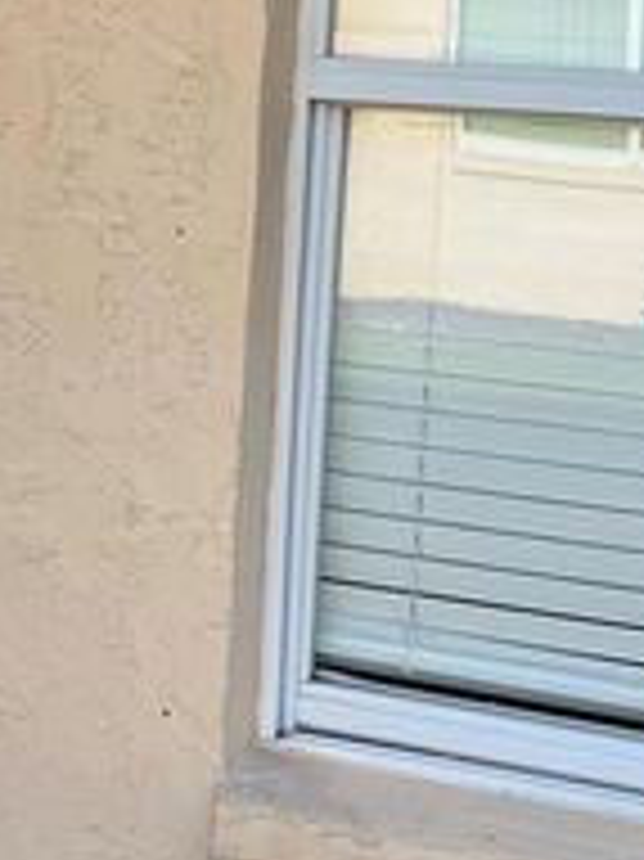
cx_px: -108
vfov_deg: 21.1
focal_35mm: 91
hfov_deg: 15.7
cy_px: 92
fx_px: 2260
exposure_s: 1/1441
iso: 50
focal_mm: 5.1
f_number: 1.6
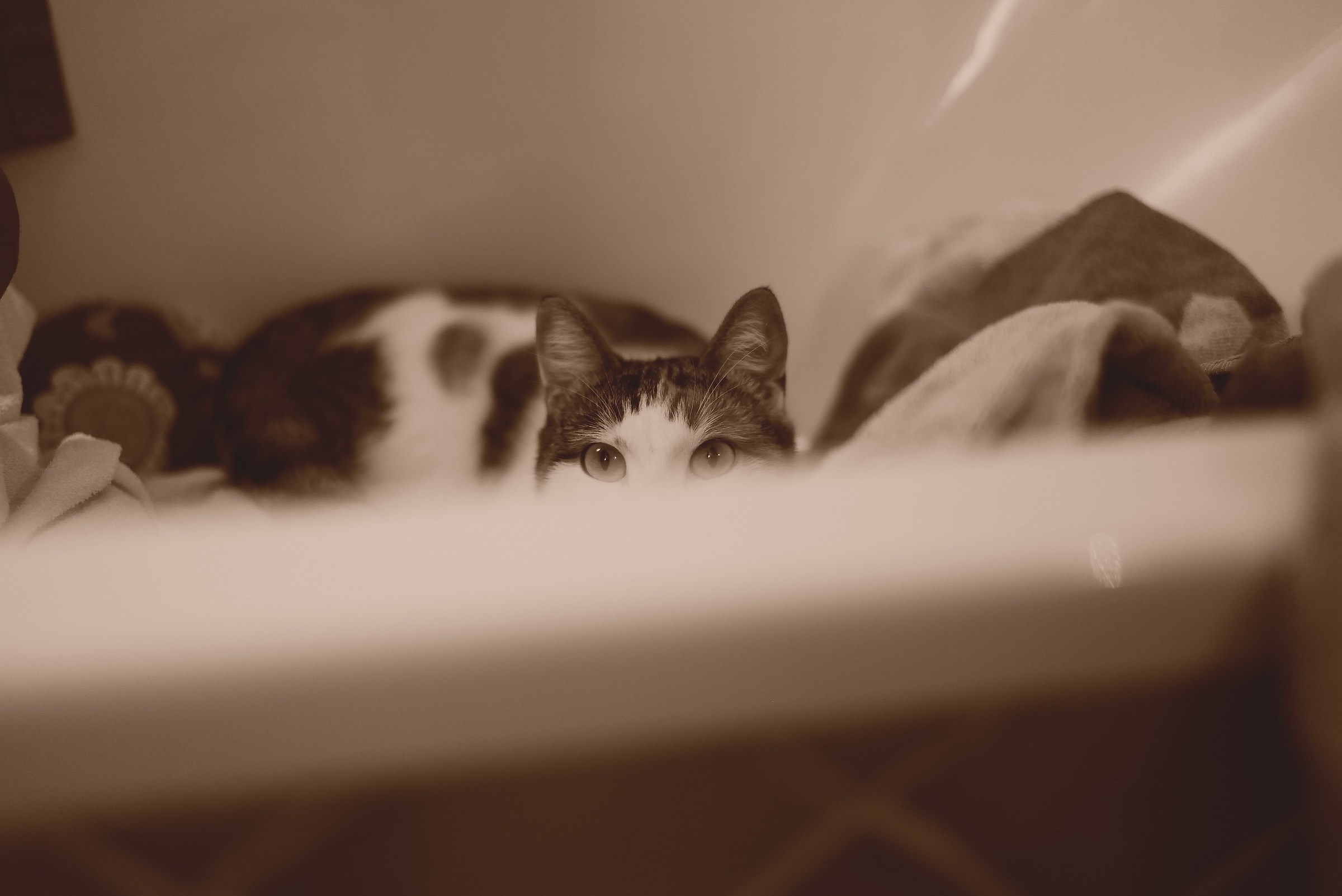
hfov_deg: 39.6
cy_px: 448
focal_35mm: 50
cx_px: 671
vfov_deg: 27.0
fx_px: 1864
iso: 1600
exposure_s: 1/160
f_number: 1.8
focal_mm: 50
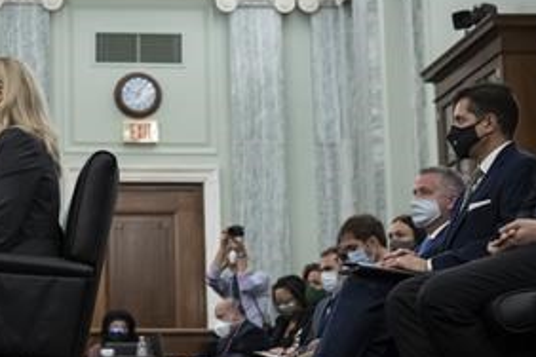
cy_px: 185
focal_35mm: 99
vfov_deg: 13.8
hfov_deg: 20.1
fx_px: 1474
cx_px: 29
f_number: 3.2
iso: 4000
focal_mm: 43
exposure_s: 1/320
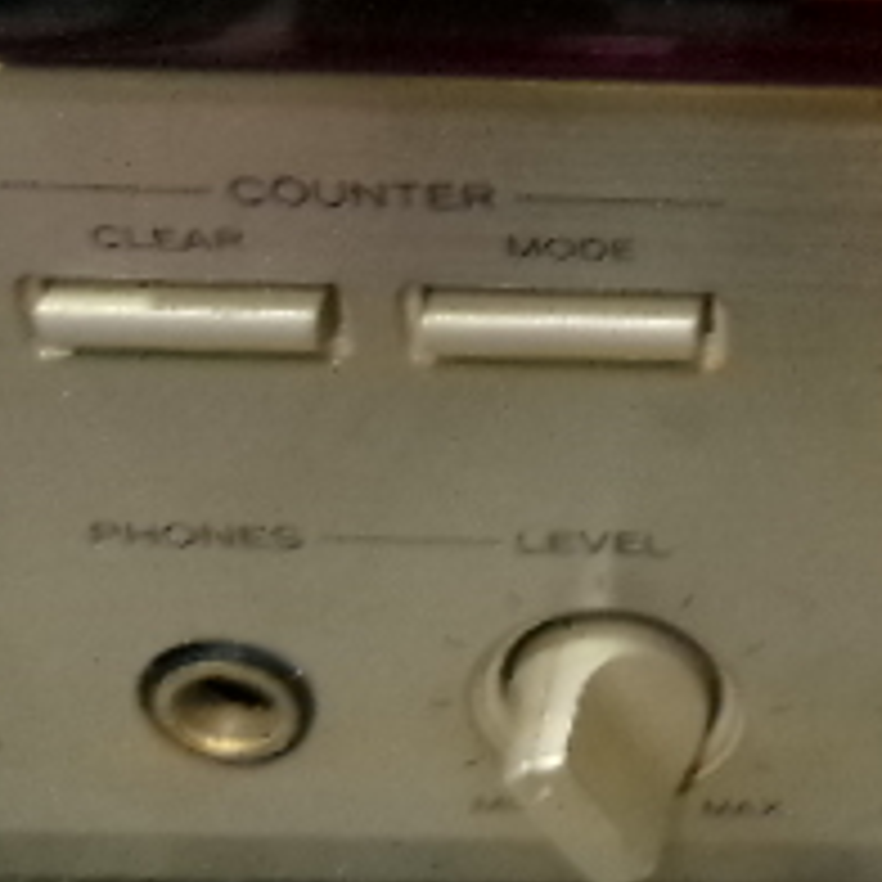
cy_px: -54
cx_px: 1156
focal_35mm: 81
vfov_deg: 20.5
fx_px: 2335
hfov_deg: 19.6
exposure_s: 1/34
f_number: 3.9
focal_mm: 5.1
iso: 723
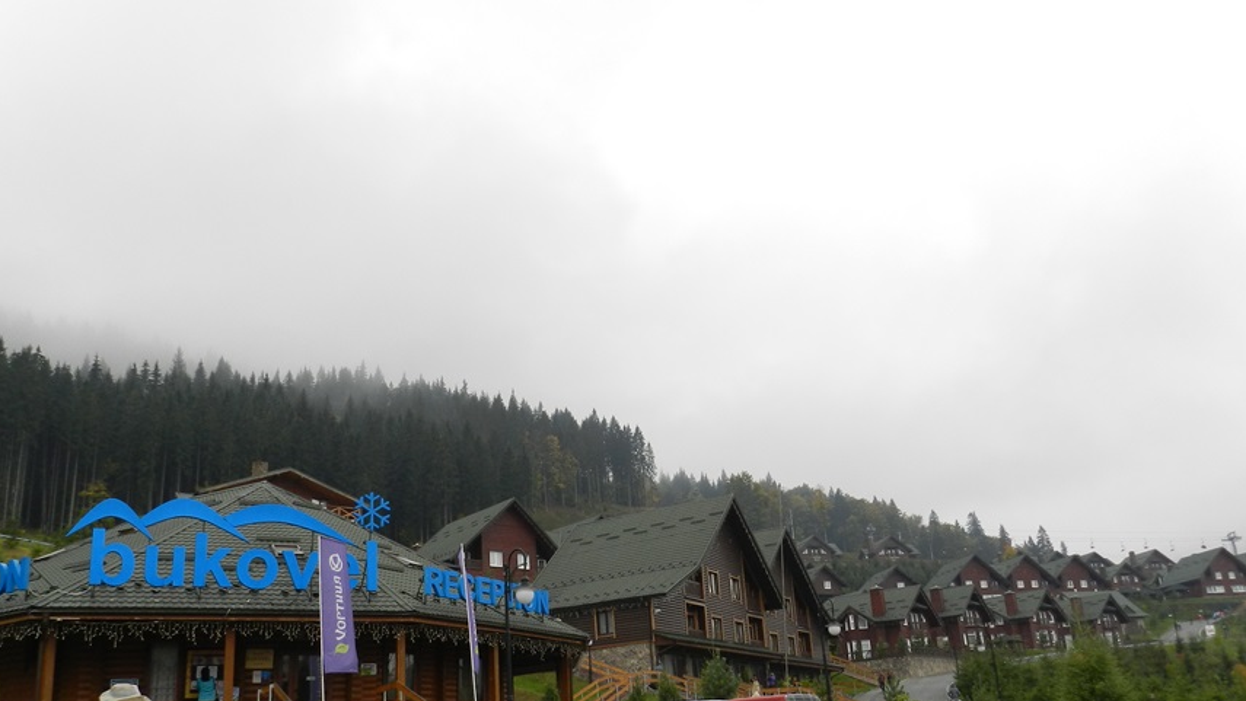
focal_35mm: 30
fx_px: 991
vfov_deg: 38.5
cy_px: 466
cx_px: 606
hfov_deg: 64.3
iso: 160
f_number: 3.4
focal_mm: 4
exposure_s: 1/400
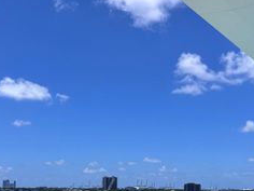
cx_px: 119
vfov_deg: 25.7
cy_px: 173
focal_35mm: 55
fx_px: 404
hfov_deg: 34.9
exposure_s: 1/10309
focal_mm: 5.7
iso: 50
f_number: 1.5
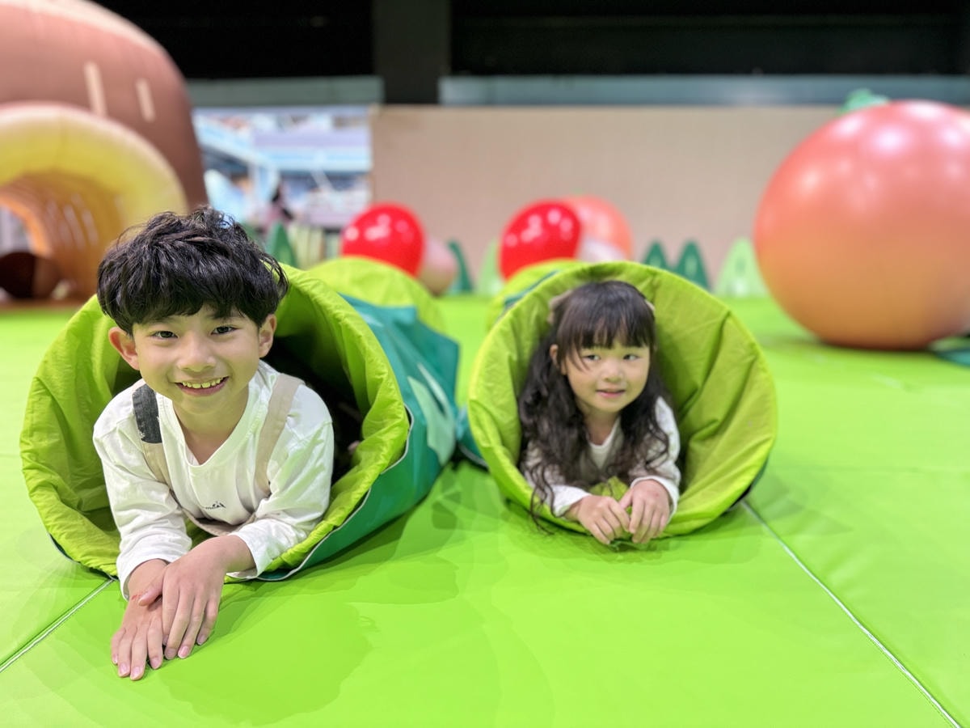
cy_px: 364
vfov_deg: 56.8
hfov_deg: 71.6
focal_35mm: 24
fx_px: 673
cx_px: 485
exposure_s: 1/60
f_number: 1.78
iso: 250
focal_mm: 6.76
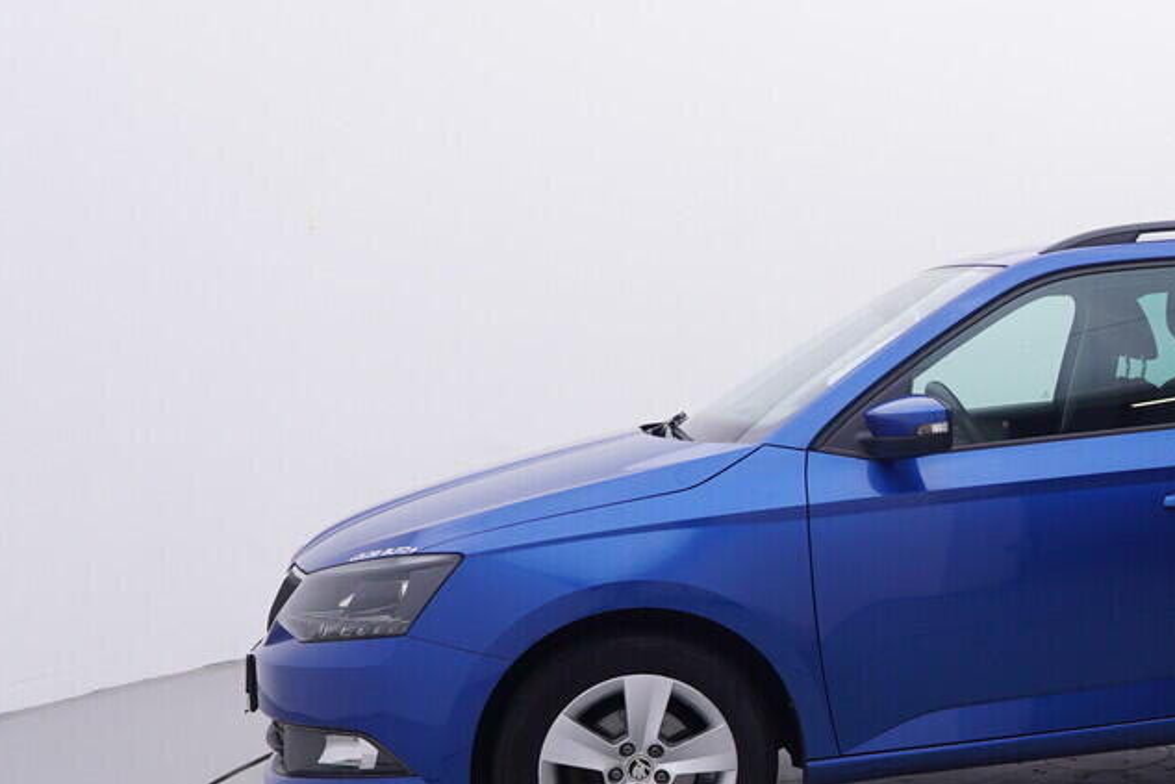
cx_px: 1106
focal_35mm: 51
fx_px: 1669
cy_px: 534
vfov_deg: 26.3
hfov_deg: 35.9
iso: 200
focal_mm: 15
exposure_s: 1/80
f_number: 5
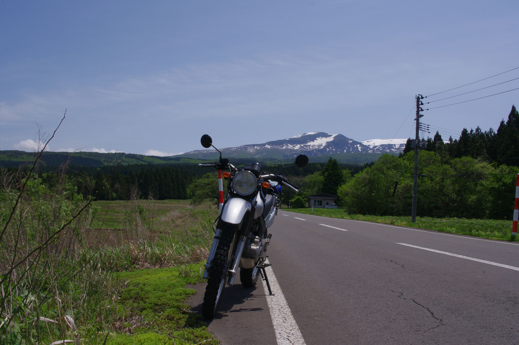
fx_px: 446
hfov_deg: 60.3
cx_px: 260
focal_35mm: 31
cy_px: 172
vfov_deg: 42.2
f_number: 16
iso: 200
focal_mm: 21
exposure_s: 1/250
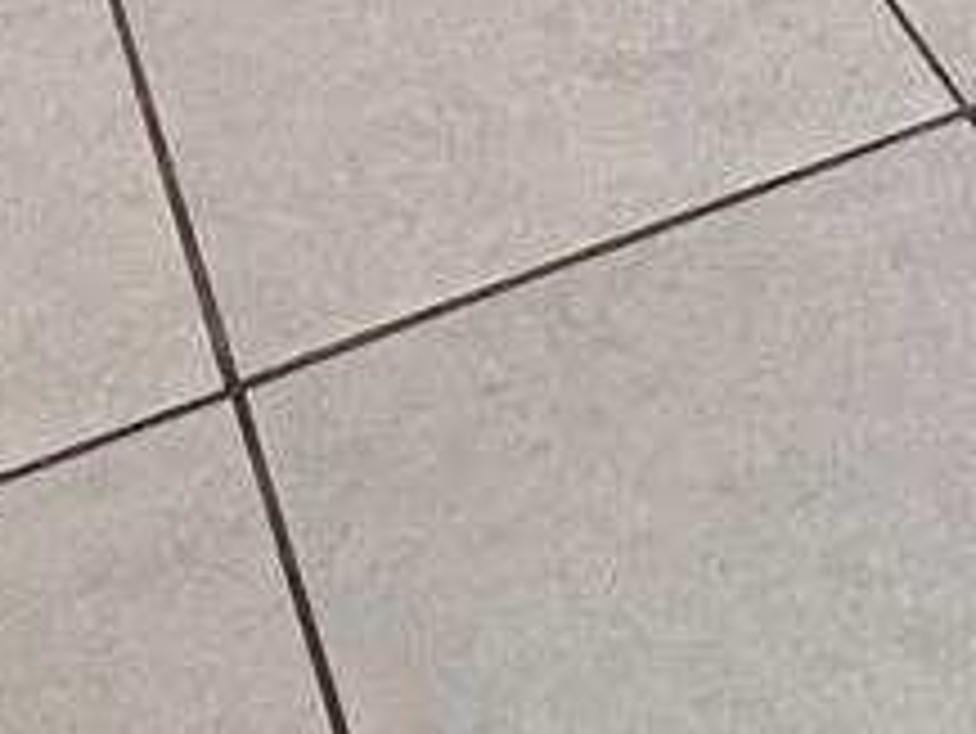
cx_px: 1048
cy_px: -1891
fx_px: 2708
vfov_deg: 9.2
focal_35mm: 96
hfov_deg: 19.6
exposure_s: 1/120
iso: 160
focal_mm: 1.57
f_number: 1.8
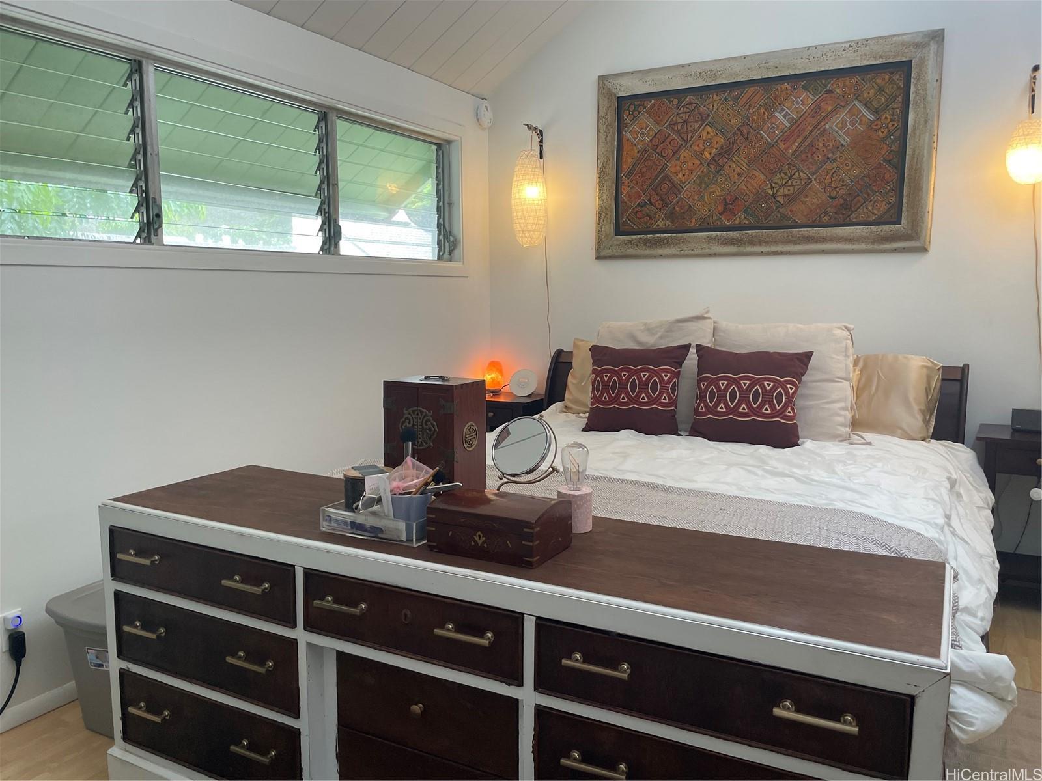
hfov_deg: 67.3
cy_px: 390
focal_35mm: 26
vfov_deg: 53.1
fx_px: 783
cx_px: 521
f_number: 1.6
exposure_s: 1/120
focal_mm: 4.2
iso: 125
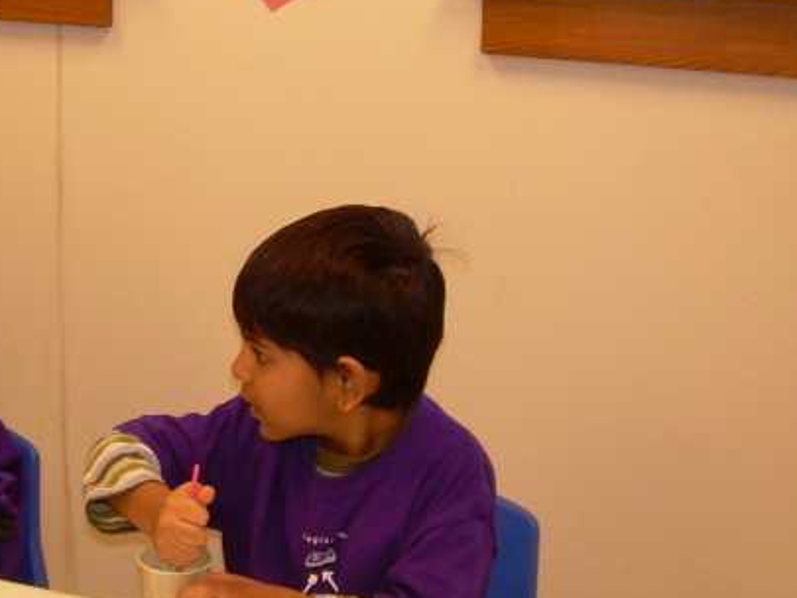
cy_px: 157
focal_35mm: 75
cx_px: 128
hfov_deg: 25.4
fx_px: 1727
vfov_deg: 19.5
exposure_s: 1/30
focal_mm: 6.3
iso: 50
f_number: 2.8
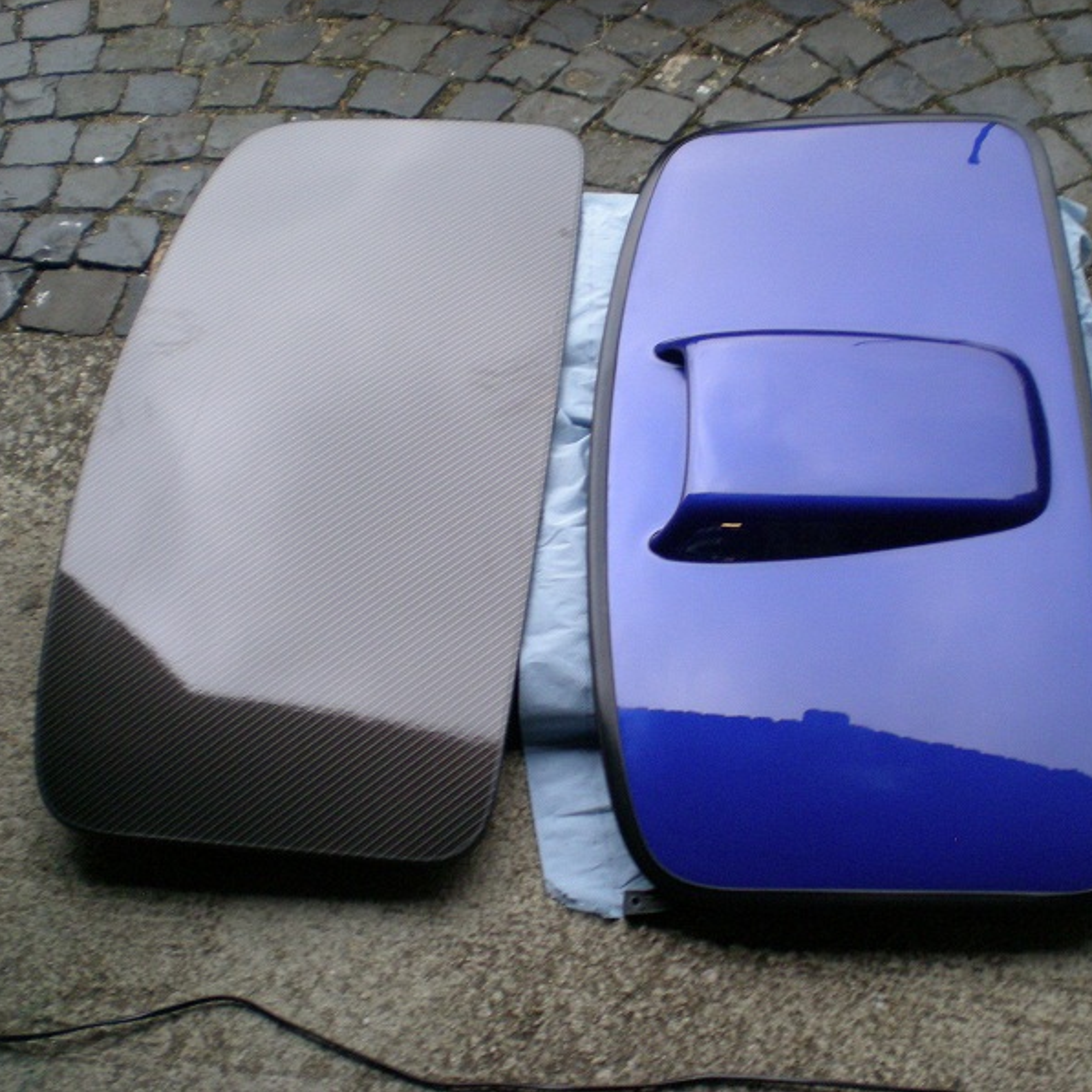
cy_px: 545
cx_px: 662
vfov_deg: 37.6
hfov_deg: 37.4
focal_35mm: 45
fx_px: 1606
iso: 200
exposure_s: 1/39
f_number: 3.1
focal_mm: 6.3
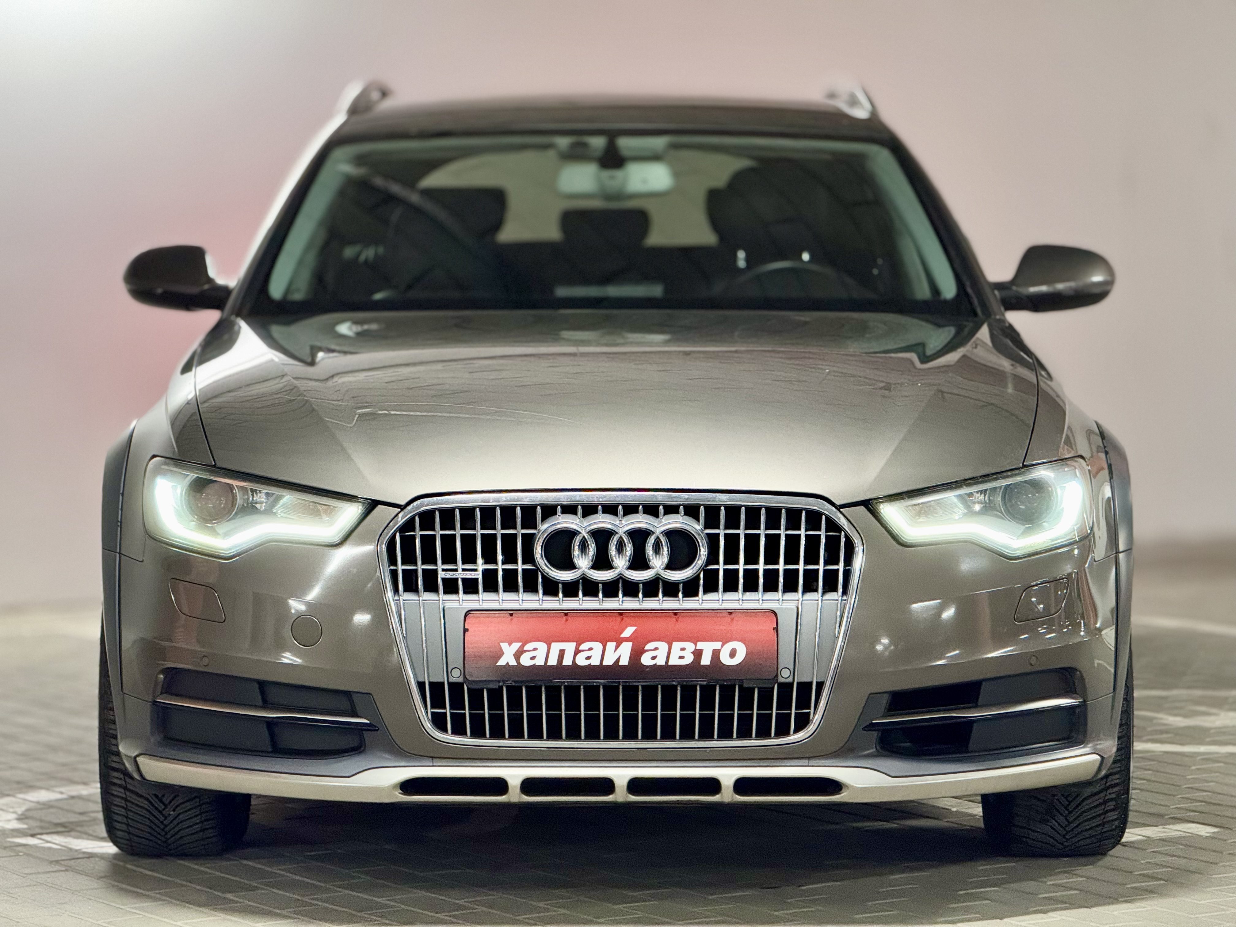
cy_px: 464
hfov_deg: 16.4
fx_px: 4285
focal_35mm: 120
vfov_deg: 12.3
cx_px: 618
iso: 400
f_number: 2.8
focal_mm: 15.66
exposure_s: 1/49
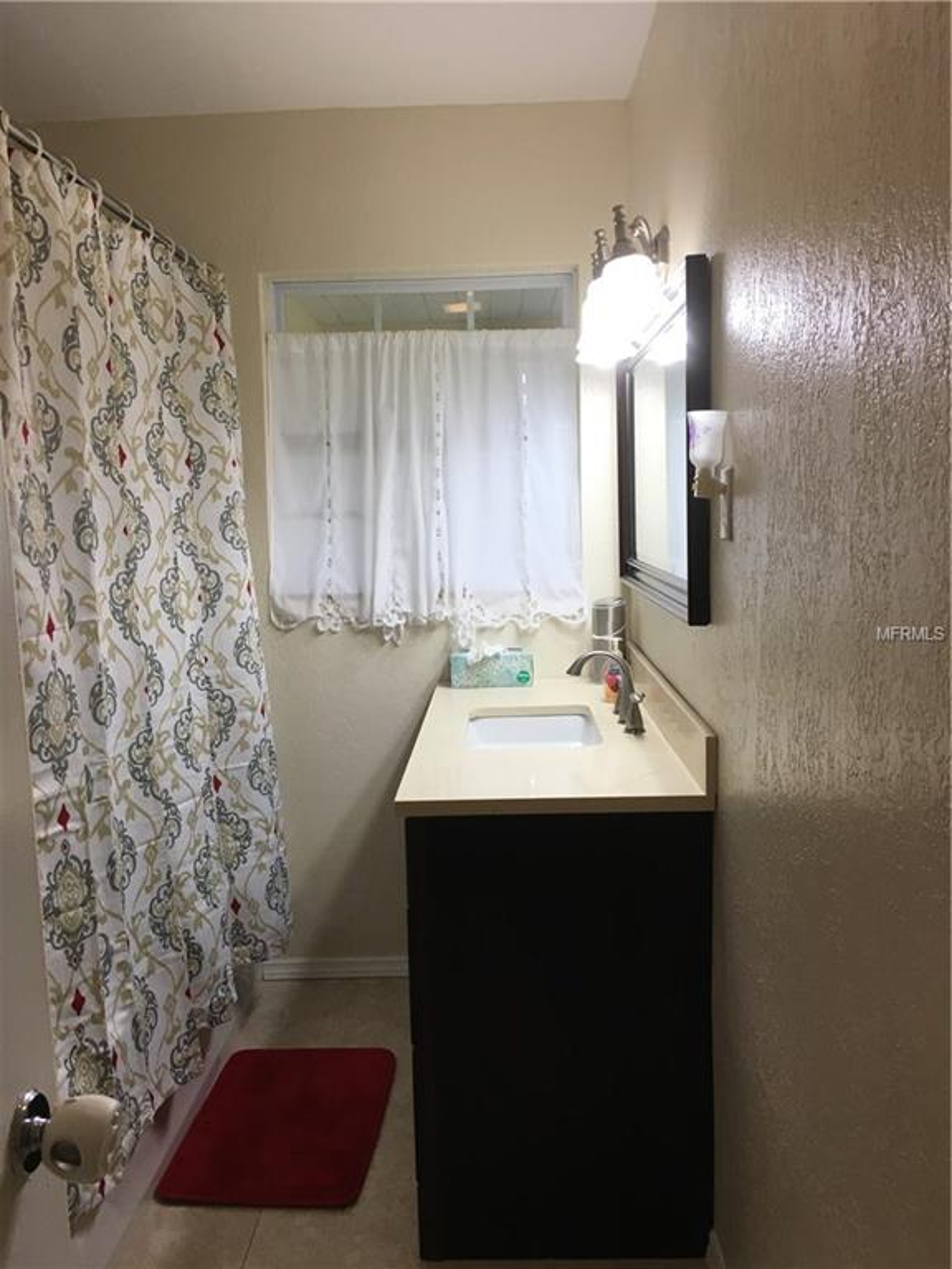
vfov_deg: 61.7
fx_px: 1063
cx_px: 476
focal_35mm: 29
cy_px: 634
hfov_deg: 48.2
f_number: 2.2
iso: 25
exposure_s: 1/40
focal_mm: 4.15
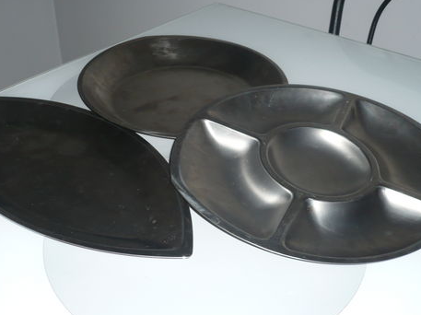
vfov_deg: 31.5
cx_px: 193
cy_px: 145
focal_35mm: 46
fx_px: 559
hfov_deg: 41.2
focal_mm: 5.8
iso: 100
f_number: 2.8
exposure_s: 1/30
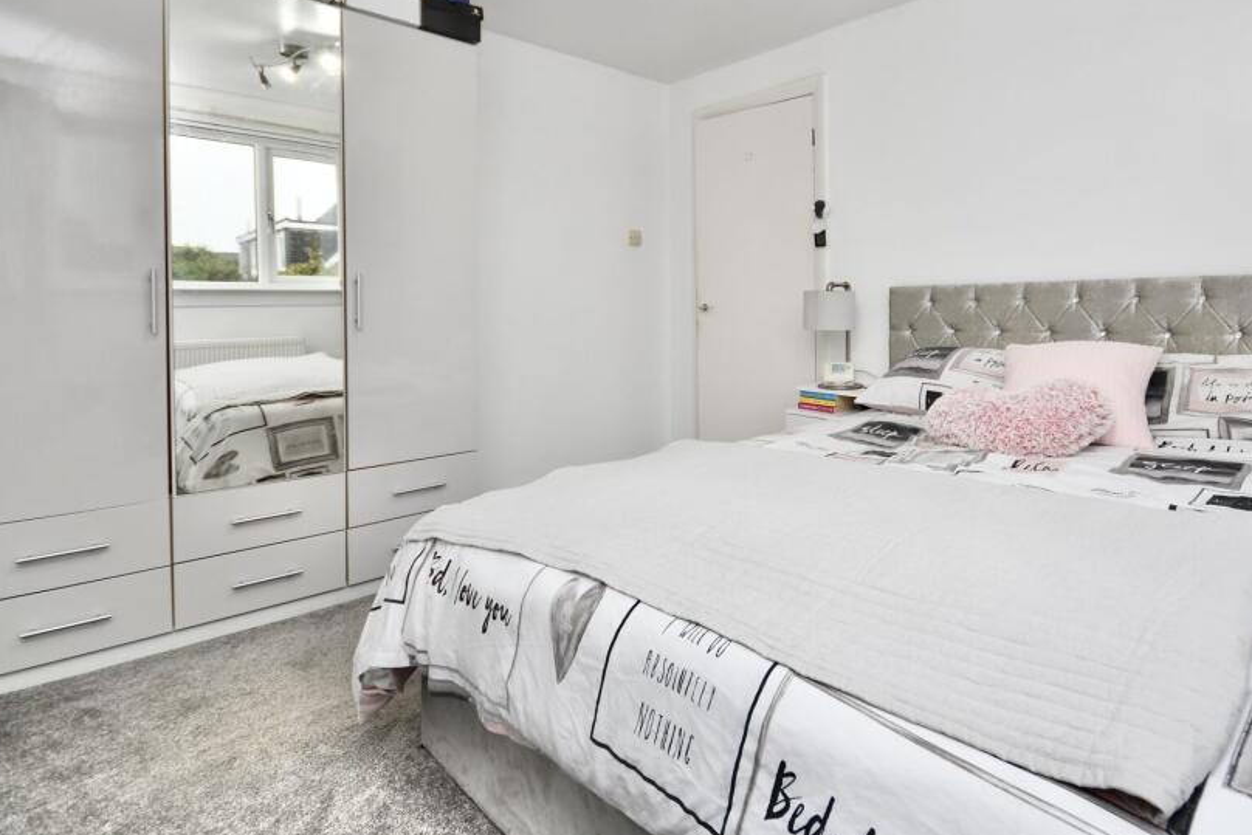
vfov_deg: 63.8
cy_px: 321
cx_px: 744
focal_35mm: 19
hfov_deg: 85.9
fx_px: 661
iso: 250
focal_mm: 10
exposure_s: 1/60
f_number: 4
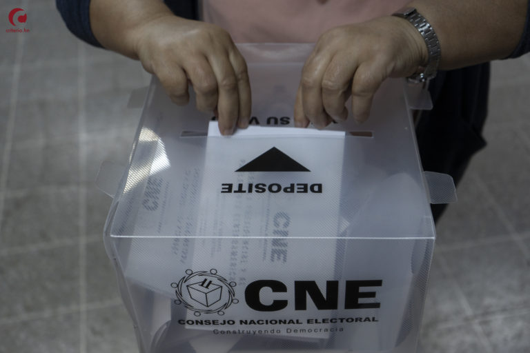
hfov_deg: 45.4
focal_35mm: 43
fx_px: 633
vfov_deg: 31.2
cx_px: 265
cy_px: 176
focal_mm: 43
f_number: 4.5
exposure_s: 1/100
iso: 500
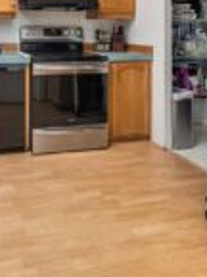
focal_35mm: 32
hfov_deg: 40.8
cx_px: 21
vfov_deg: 50.8
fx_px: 255
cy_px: 32
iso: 1000
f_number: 7.1
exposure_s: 1/13
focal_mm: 12
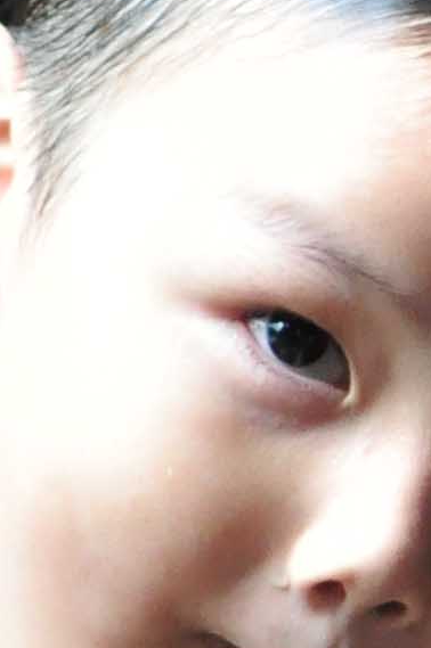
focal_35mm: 452
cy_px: 366
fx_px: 8136
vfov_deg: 4.6
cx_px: -330
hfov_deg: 3.0
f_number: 2.8
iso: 1250
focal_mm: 40
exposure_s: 1/125
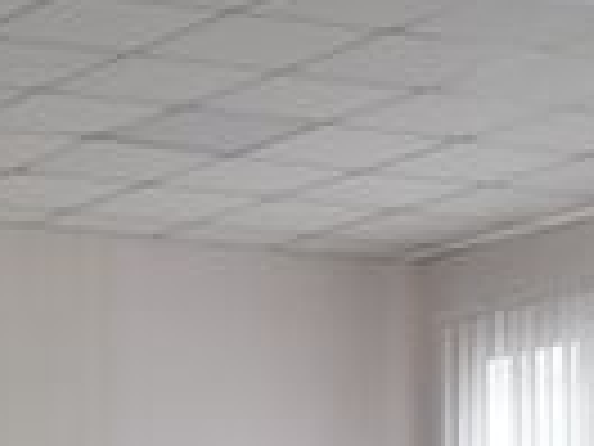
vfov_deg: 7.1
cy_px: 1041
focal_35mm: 197
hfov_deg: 9.8
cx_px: -284
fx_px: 3380
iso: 800
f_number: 5
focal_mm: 24
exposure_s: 1/100
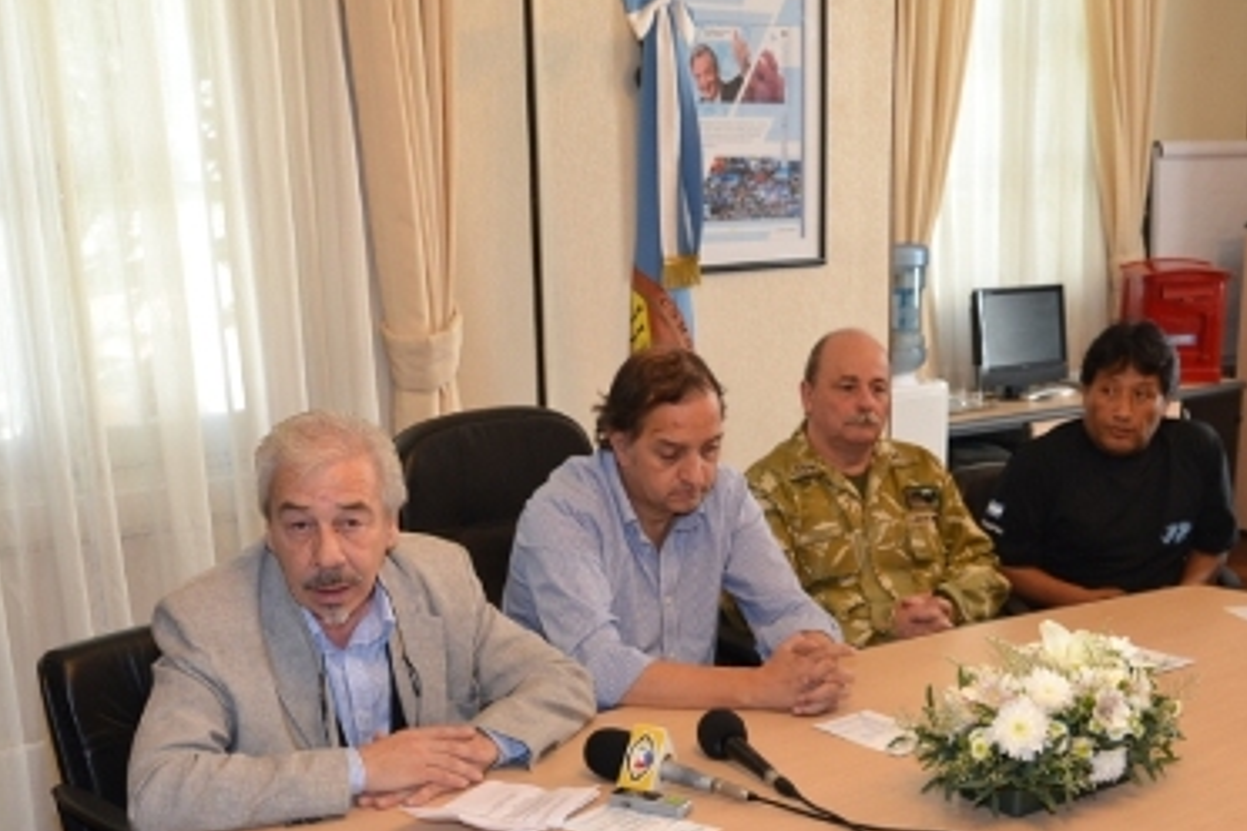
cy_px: 709
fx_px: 1519
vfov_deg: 29.6
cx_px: 577
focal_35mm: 44
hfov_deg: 44.6
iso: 400
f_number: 4.5
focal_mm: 17
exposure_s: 1/80
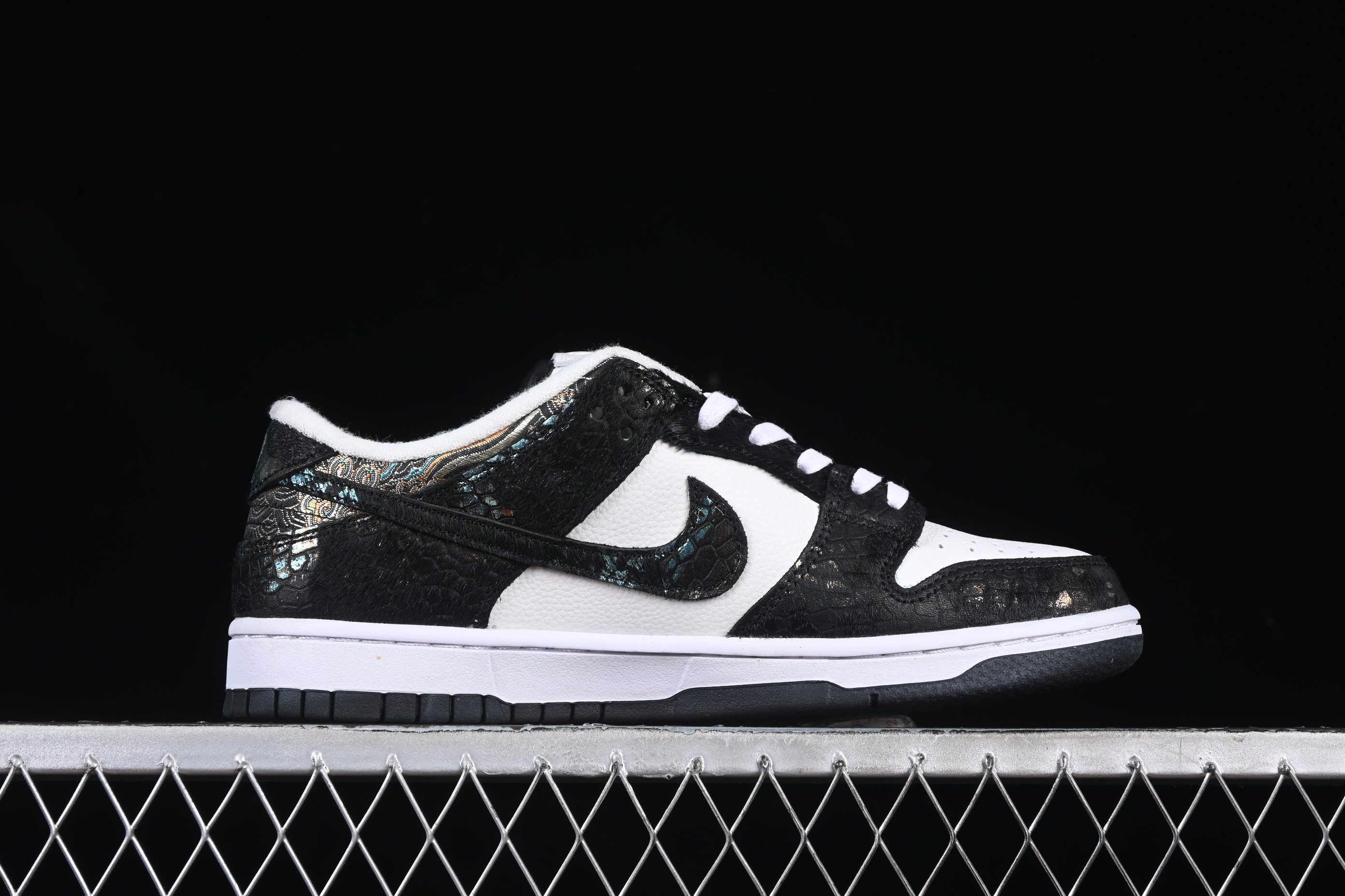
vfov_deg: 18.2
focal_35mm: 75
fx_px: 2802
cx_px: 672
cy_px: 448
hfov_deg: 27.0
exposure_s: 1/60
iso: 160
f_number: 6.3
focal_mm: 50
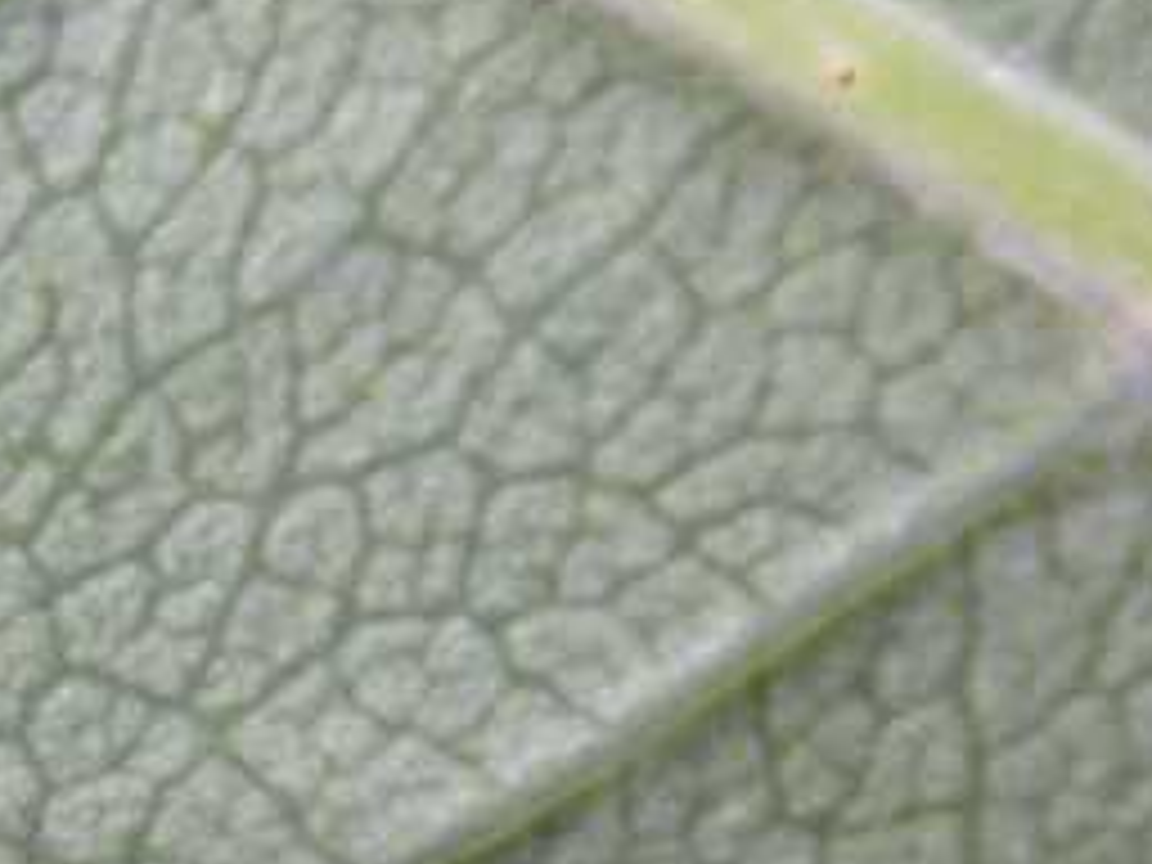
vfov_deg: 6.0
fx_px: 8120
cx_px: -117
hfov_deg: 8.1
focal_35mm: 244
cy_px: 1102
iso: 100
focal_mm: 16.2
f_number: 5.6
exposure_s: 1/88.1
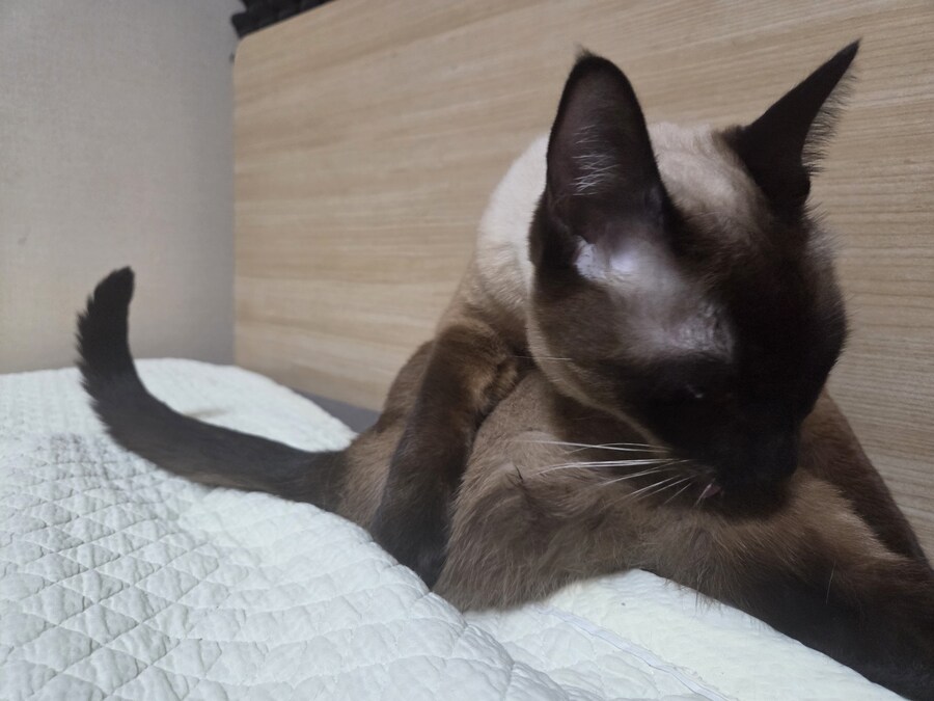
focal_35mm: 23
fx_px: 621
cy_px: 350
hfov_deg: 73.9
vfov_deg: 58.9
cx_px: 467
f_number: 1.8
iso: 1000
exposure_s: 1/120
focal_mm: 5.4
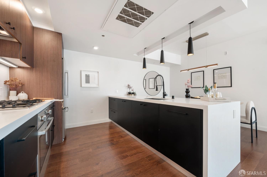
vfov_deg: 81.1
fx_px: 104
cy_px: 88
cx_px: 134
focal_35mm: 14
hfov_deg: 104.3
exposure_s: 1/6
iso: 160
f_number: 9
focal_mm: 14
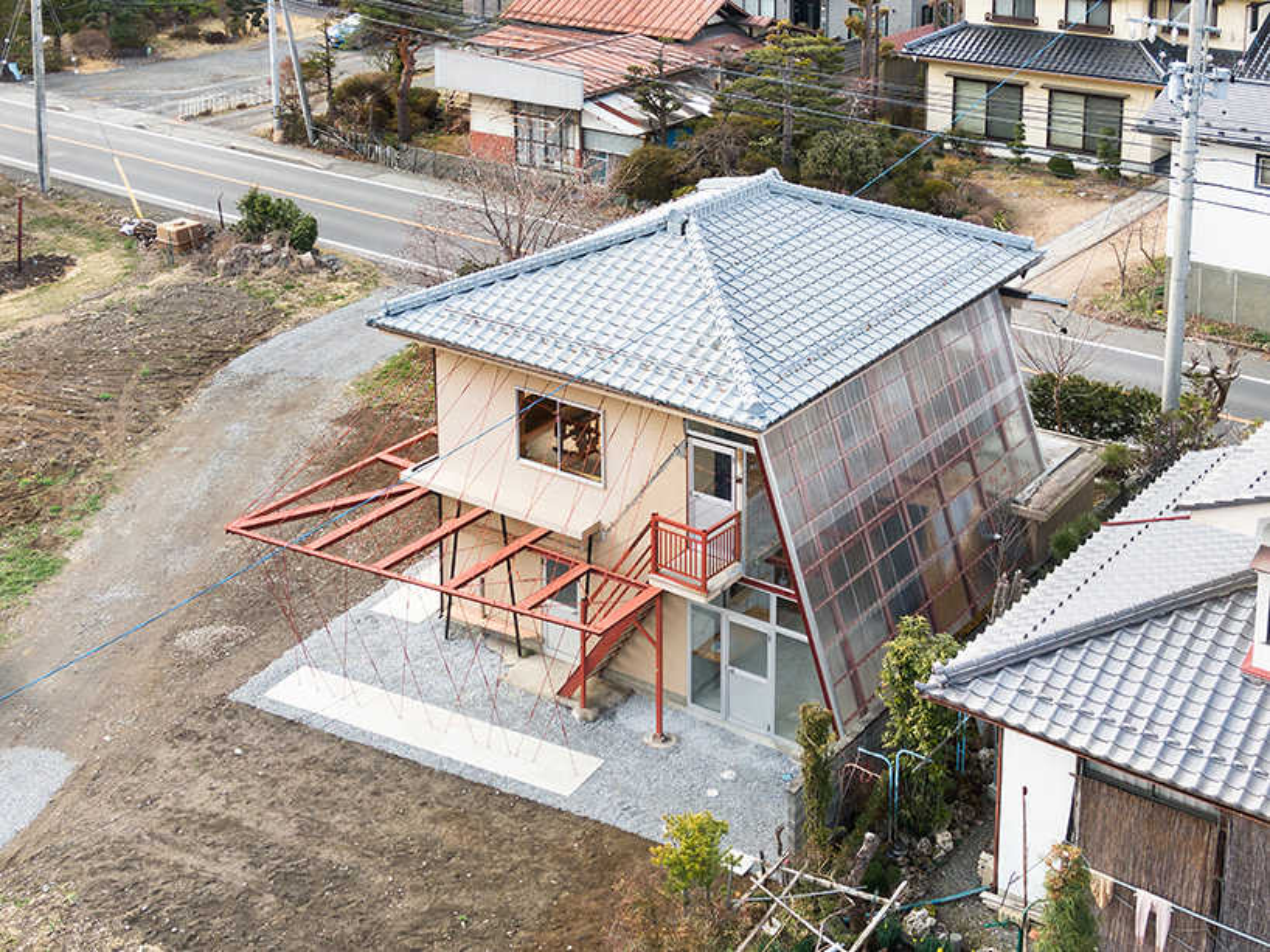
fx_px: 1687
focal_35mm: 46
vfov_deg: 31.5
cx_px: 635
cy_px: 476
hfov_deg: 41.2
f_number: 4.2
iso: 100
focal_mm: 8.23
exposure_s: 1/160
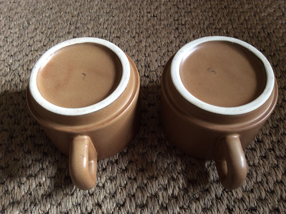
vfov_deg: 44.1
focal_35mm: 32
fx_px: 264
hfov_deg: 56.9
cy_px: 107
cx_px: 143
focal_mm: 3.3
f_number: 2.4
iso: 50
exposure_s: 1/25
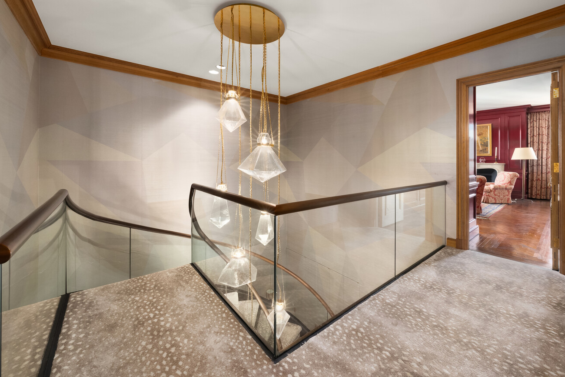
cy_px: 162
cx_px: 307
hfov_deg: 100.1
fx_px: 235
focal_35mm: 15
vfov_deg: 76.9
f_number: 18
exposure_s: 1/1.25
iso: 800
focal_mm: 13
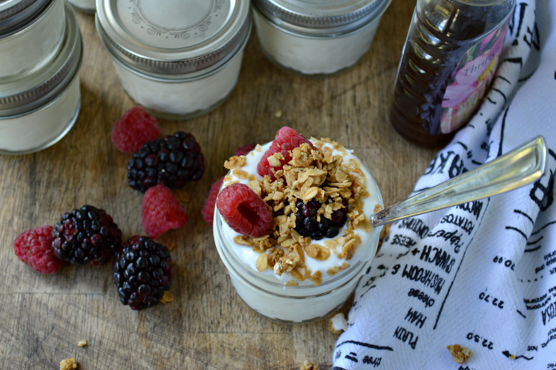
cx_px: 278
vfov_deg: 18.9
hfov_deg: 28.1
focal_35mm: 72
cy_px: 185
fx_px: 1111
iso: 200
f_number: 5.6
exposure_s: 1/80
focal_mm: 48
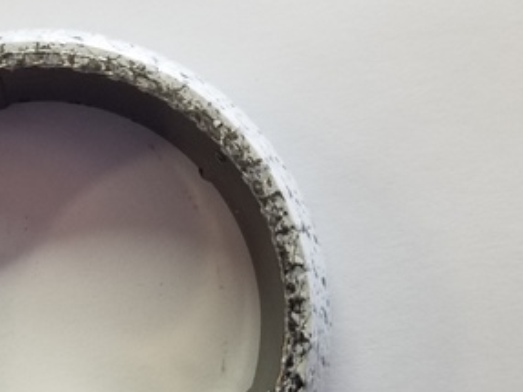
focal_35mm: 58
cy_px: 334
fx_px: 876
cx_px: 46
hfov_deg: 31.6
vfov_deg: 24.7
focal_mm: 4.2
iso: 125
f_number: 1.7
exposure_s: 1/40
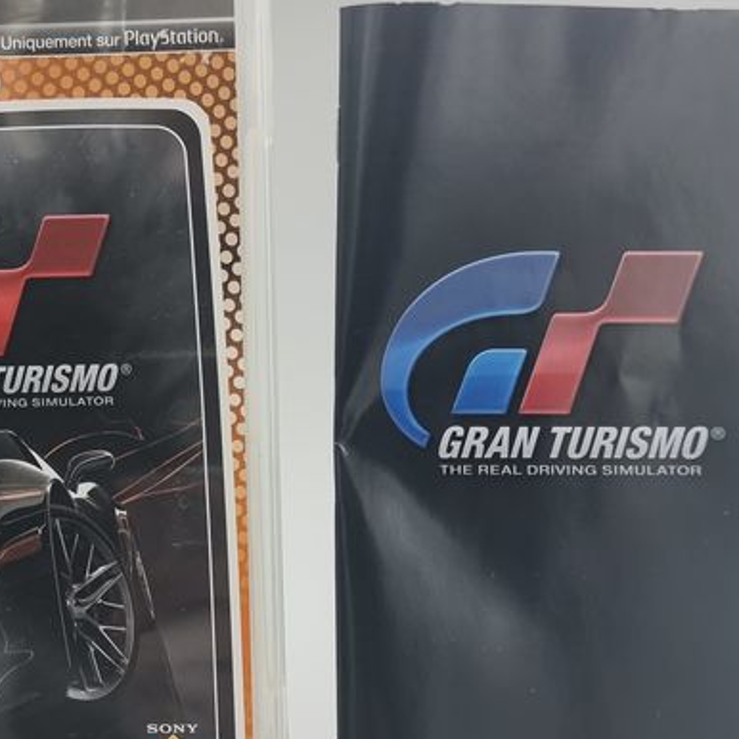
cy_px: 465
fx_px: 1328
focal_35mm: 55
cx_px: 278
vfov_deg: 30.9
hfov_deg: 31.0
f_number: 1.8
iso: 50
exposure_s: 1/120
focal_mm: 6.7
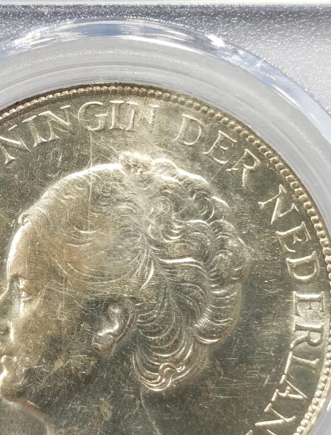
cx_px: 111
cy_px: 178
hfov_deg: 11.8
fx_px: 1606
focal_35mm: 127
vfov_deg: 15.4
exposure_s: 1/100
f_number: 16
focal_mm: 5.56
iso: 160
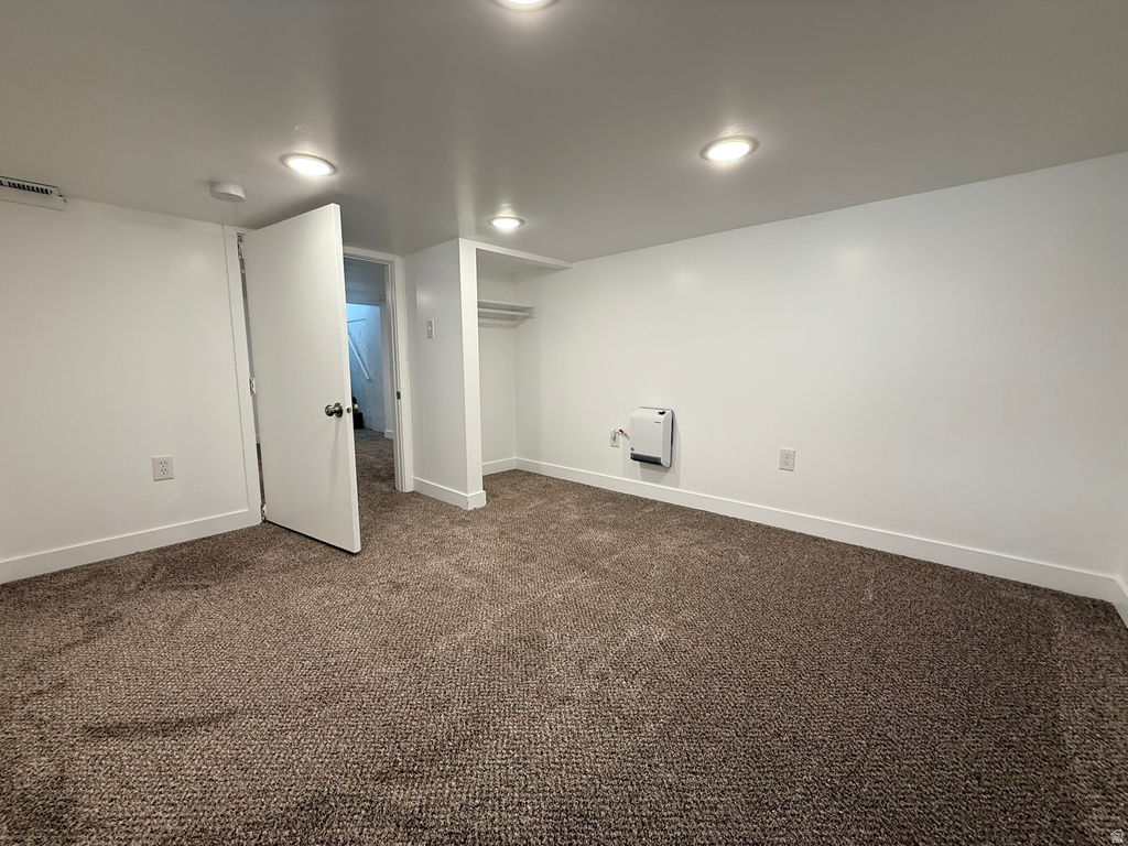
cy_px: 423
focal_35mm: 14
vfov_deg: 85.7
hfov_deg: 102.1
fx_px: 456
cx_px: 564
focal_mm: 2.22
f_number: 2.2
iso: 125
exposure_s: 1/120
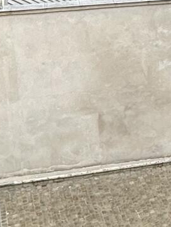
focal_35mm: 99
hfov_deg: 14.6
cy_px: 21
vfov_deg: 19.4
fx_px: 651
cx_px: 192
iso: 40
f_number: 2.2
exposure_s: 1/540
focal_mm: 2.22
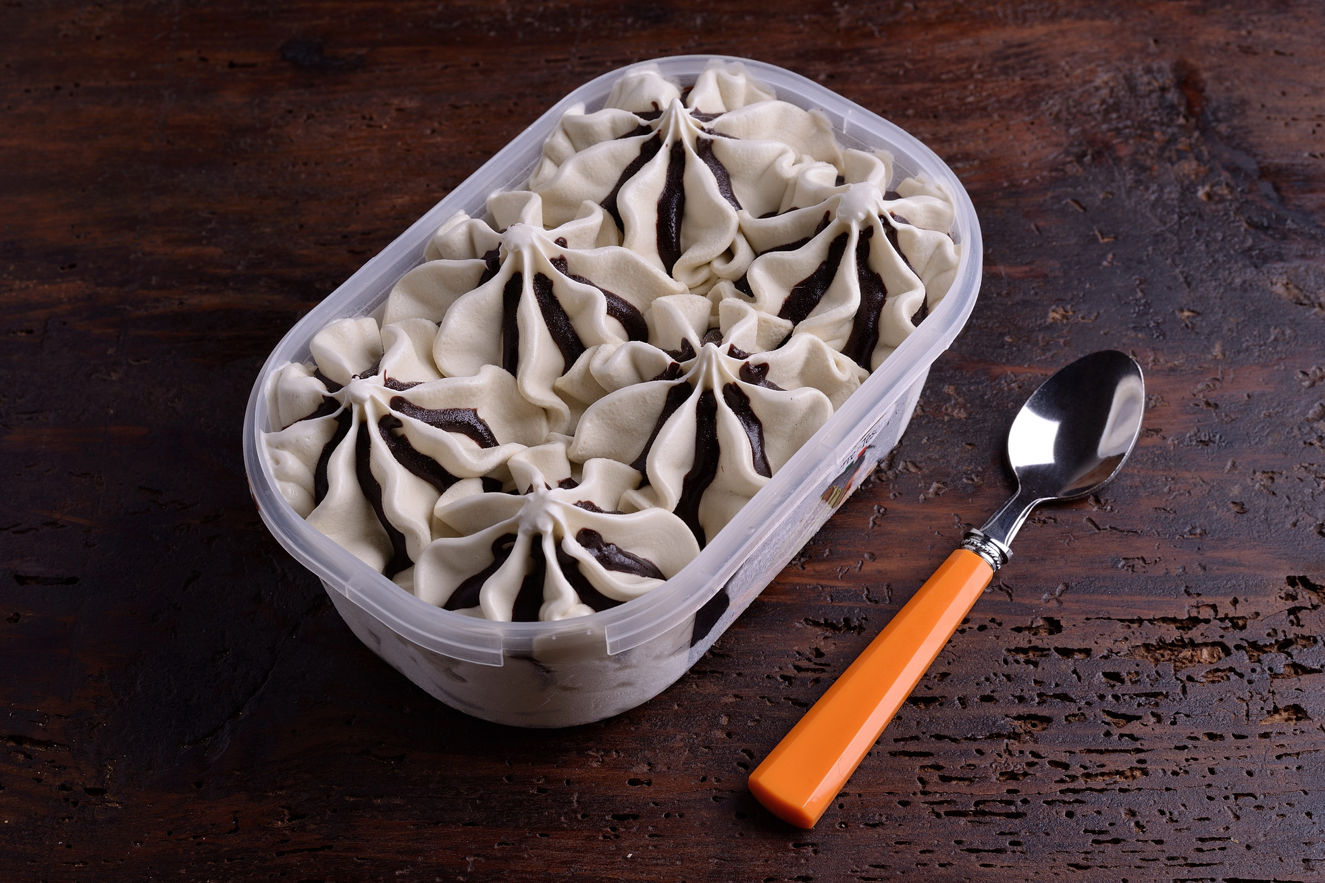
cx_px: 669
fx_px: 1877
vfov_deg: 26.5
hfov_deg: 38.9
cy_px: 440
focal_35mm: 51
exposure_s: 1/60
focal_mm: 50
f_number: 11
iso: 100
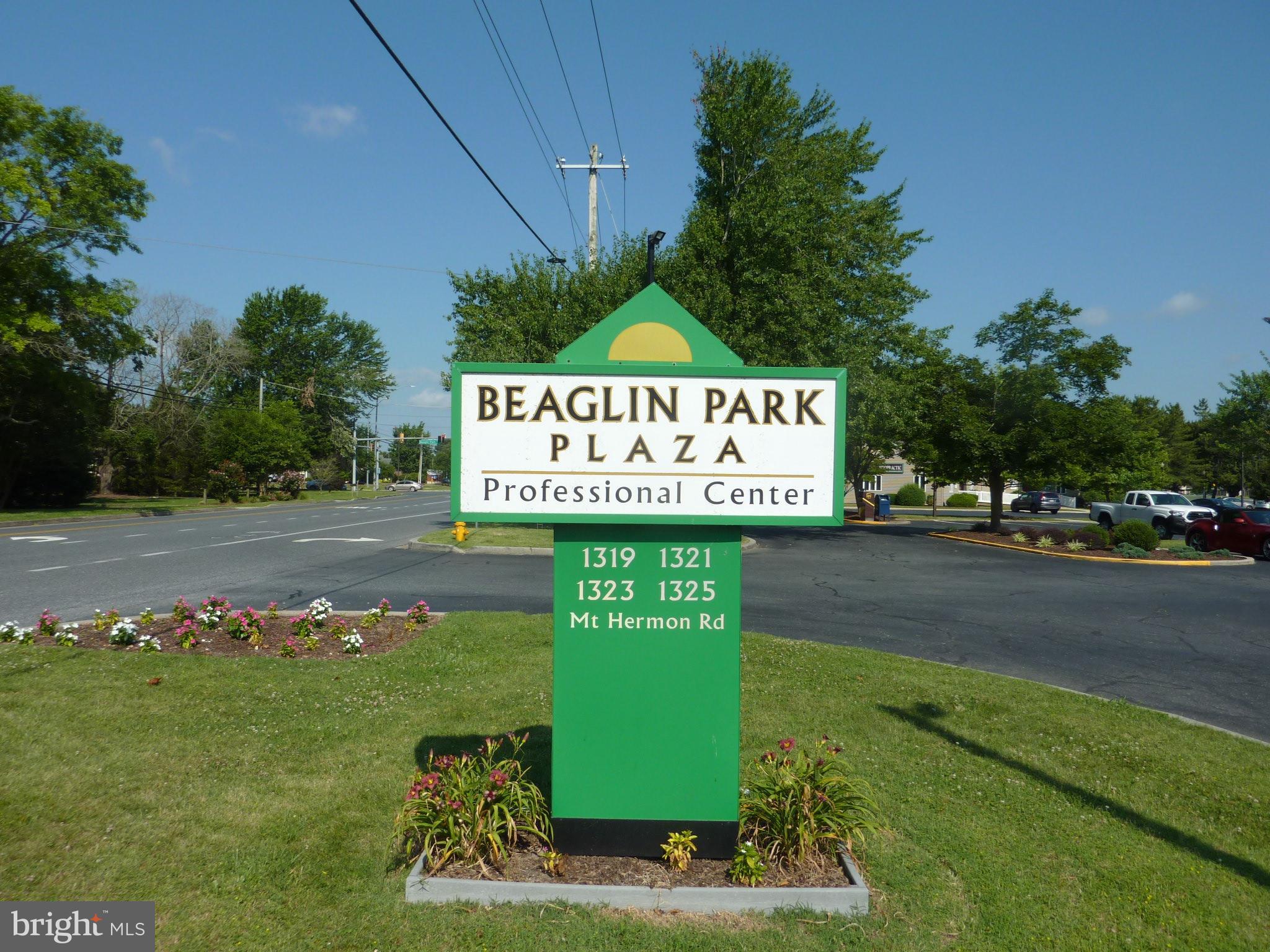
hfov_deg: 69.4
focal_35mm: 25
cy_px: 476
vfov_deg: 54.9
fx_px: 917
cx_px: 635
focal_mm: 4.1
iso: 80
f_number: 3.5
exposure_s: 1/1300
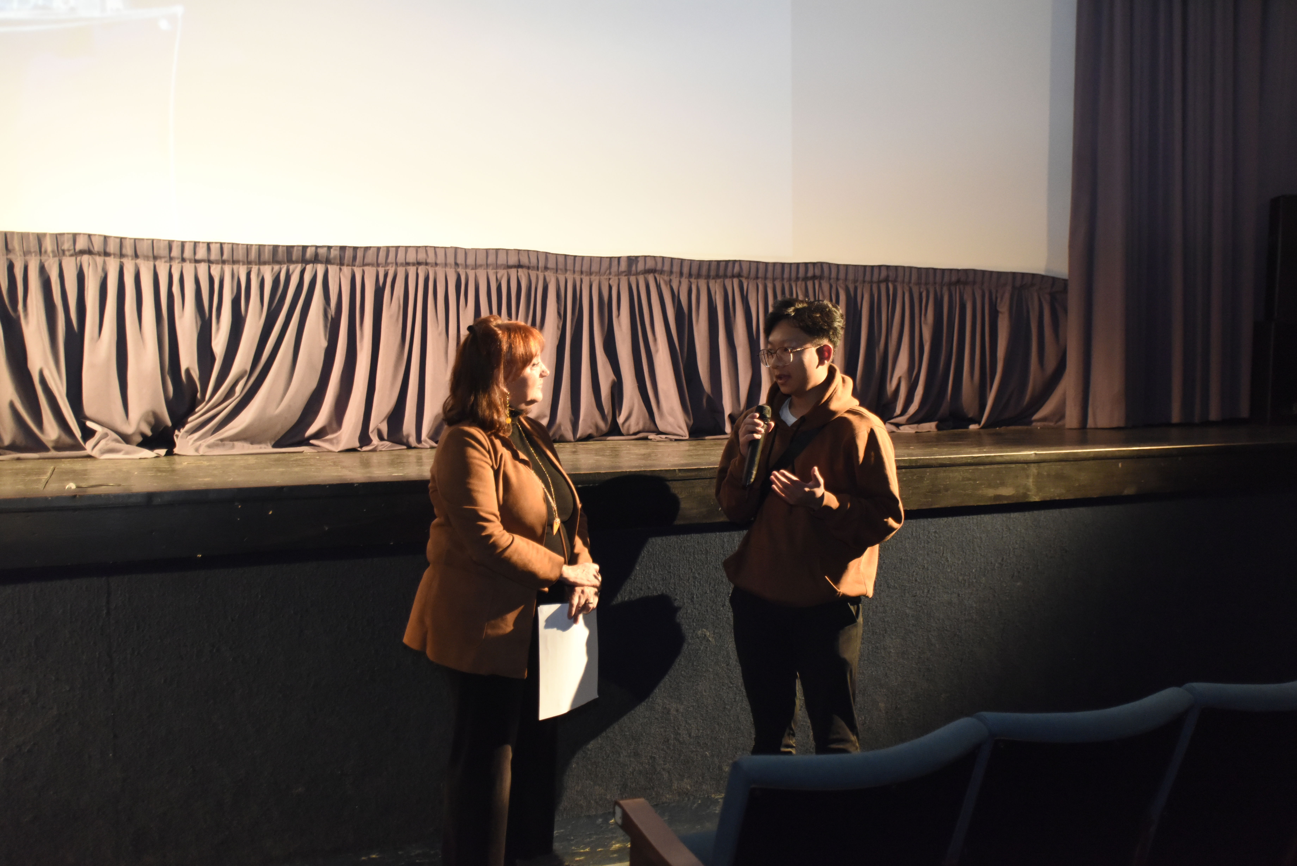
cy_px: 433
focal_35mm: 35
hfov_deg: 54.4
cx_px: 648
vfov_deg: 37.9
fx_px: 1261
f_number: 4
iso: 4000
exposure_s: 1/60
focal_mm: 35
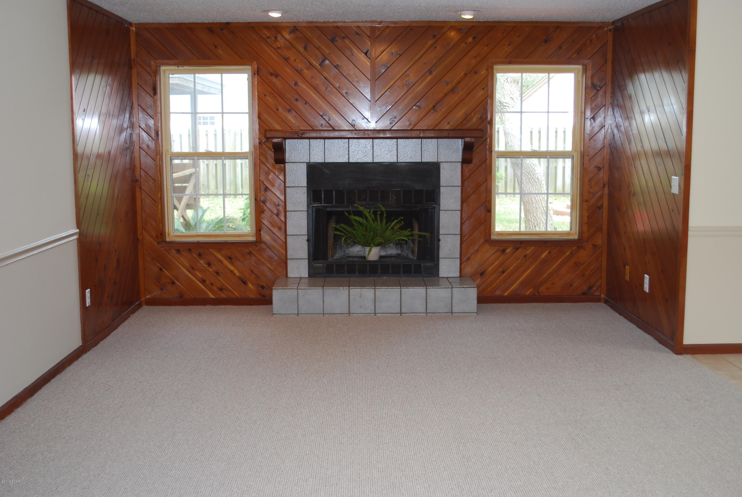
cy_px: 248
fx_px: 867
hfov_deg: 46.3
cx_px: 371
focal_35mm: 42
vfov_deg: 32.0
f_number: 4.5
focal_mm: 28
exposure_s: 1/60
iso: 250
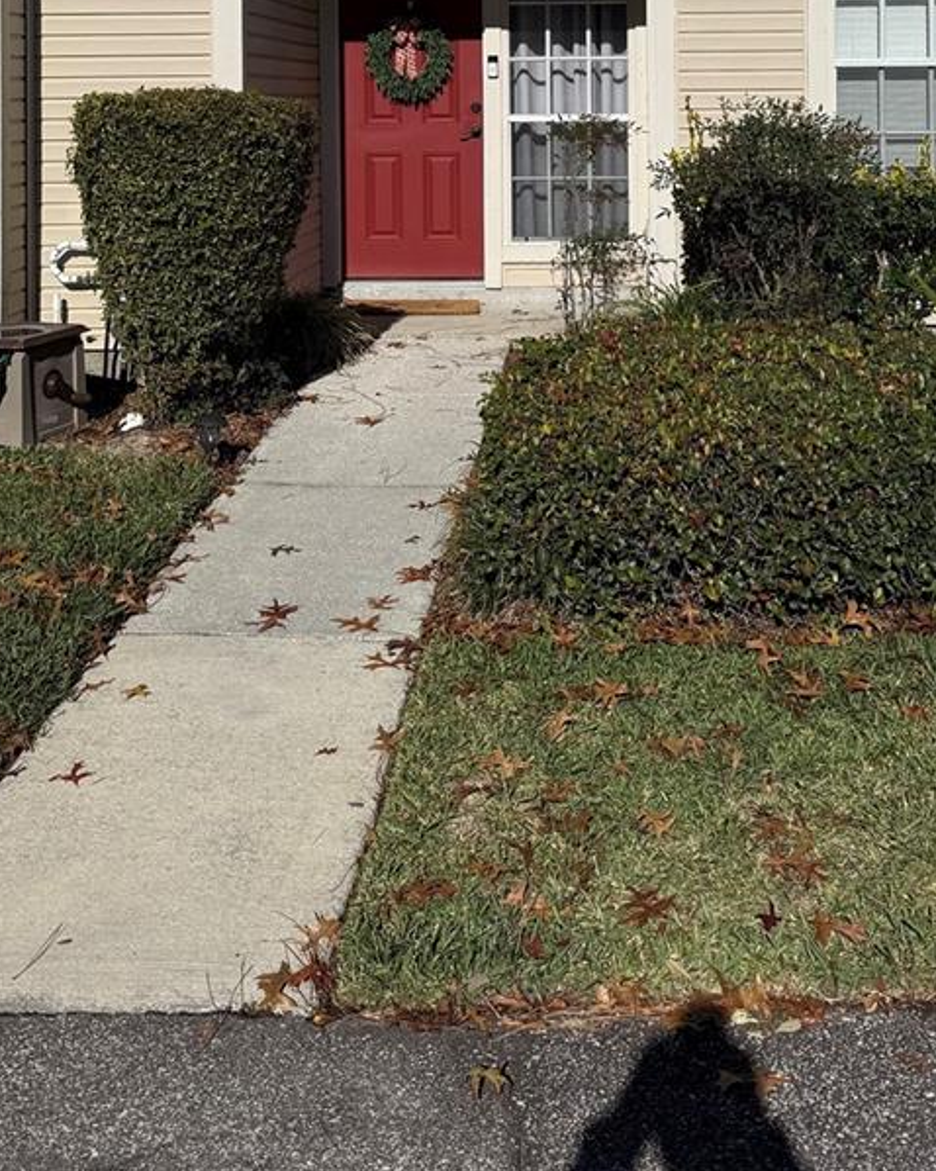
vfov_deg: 36.5
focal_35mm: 47
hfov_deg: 32.1
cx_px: 474
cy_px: 65
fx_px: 1628
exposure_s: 1/14286
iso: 80
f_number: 1.78
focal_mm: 6.76
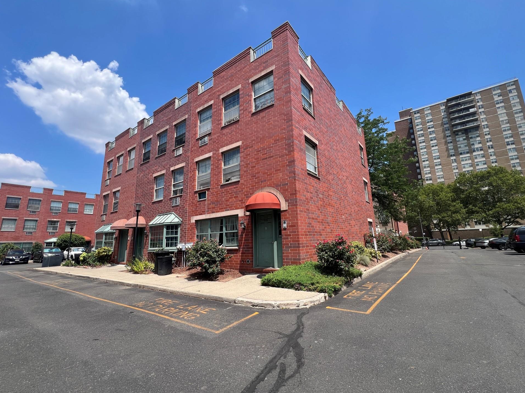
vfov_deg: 85.7
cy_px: 196
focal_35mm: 14
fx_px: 212
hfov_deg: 102.0
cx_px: 277
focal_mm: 1.57
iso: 32
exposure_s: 1/1024
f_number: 1.8
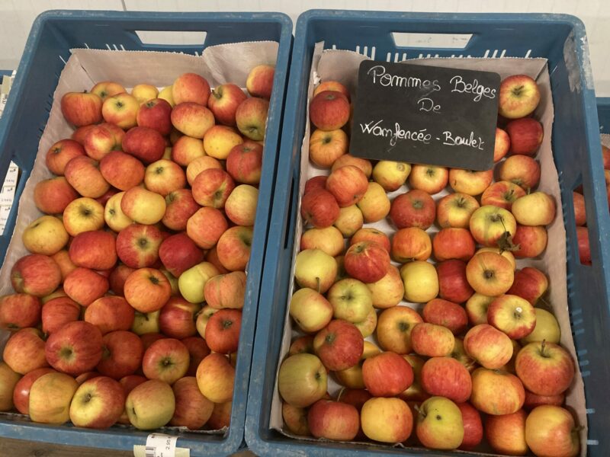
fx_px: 493
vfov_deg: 49.7
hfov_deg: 63.4
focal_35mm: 28
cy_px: 228
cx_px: 305
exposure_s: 1/50
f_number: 1.8
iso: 320
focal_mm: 3.99
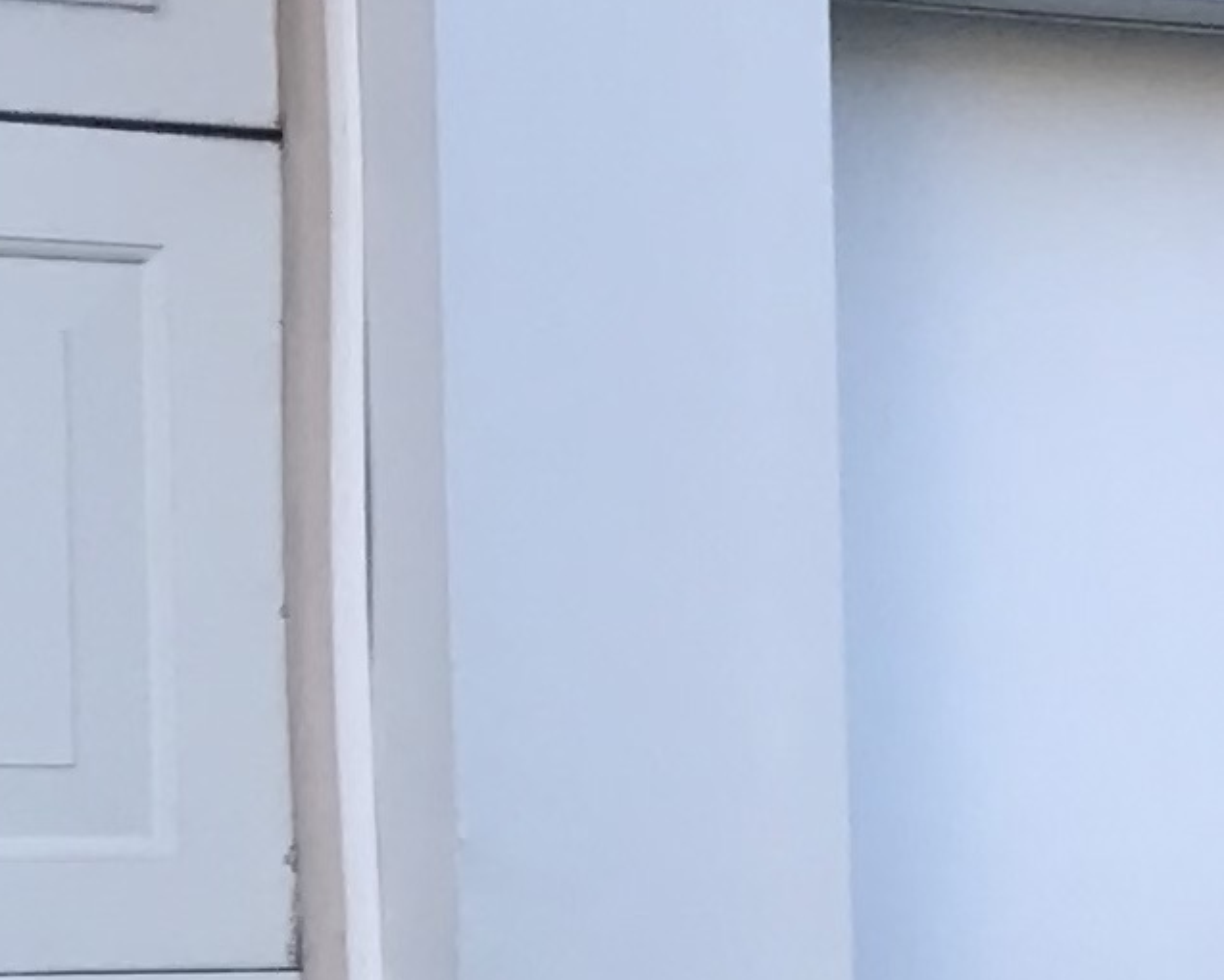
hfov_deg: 9.2
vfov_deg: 8.9
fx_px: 6269
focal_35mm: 173
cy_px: 884
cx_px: 3539
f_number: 1.8
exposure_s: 1/310
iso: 20
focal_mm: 3.99
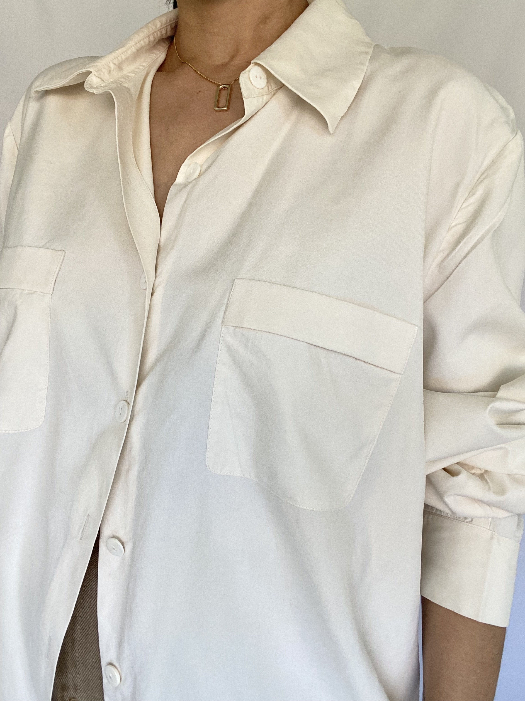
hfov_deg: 46.8
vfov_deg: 60.0
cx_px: 262
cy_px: 350
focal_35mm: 30
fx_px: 607
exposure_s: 1/119
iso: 100
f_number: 2.2
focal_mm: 2.71
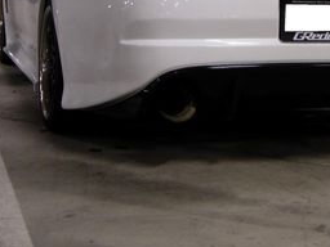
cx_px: 218
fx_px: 906
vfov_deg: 15.4
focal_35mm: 95
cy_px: 28
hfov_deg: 20.6
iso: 64
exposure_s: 1/8
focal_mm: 7.8
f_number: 2.8
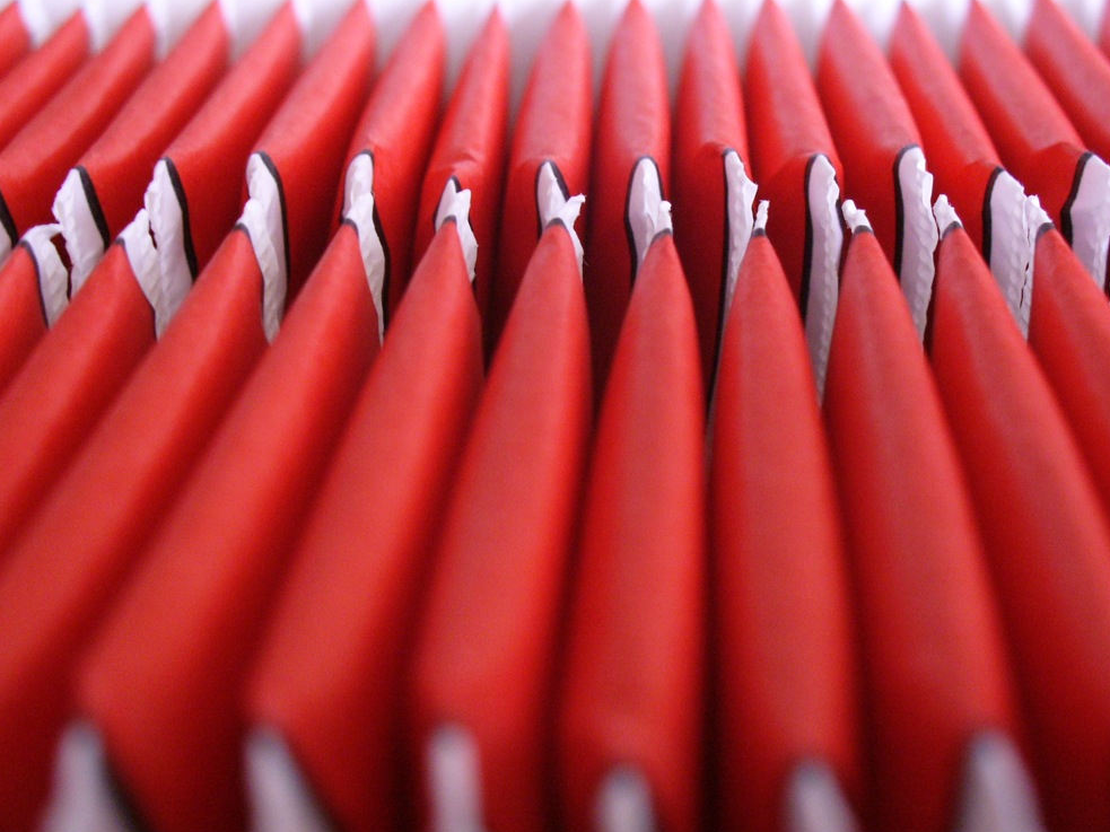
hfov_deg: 38.2
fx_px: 1603
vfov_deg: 29.1
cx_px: 569
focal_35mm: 50
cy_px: 410
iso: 200
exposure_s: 1/8
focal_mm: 7.9
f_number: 3
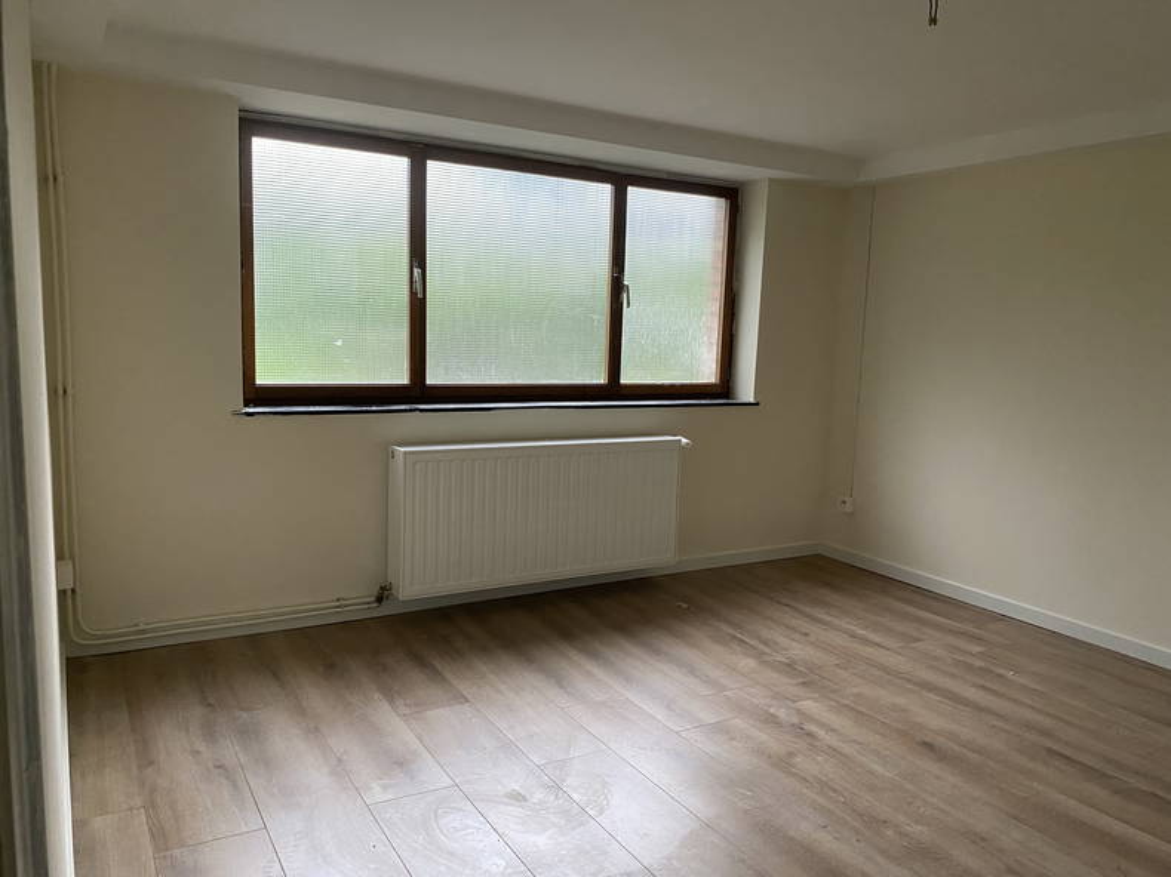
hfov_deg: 67.3
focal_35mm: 26
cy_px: 438
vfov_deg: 53.0
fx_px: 879
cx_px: 586
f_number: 1.8
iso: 320
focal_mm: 4.25
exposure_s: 1/60
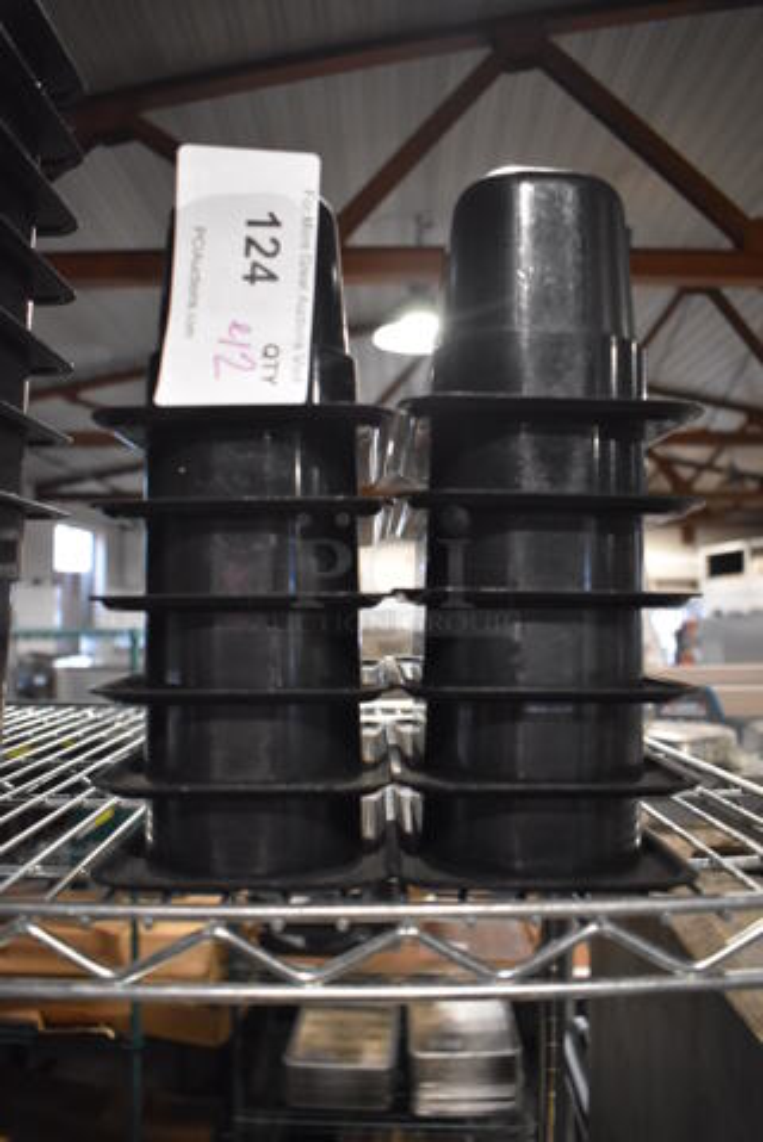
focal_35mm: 27
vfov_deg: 67.4
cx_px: 382
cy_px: 571
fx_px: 857
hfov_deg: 48.0
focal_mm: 18
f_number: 3.5
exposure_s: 1/125
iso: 2800
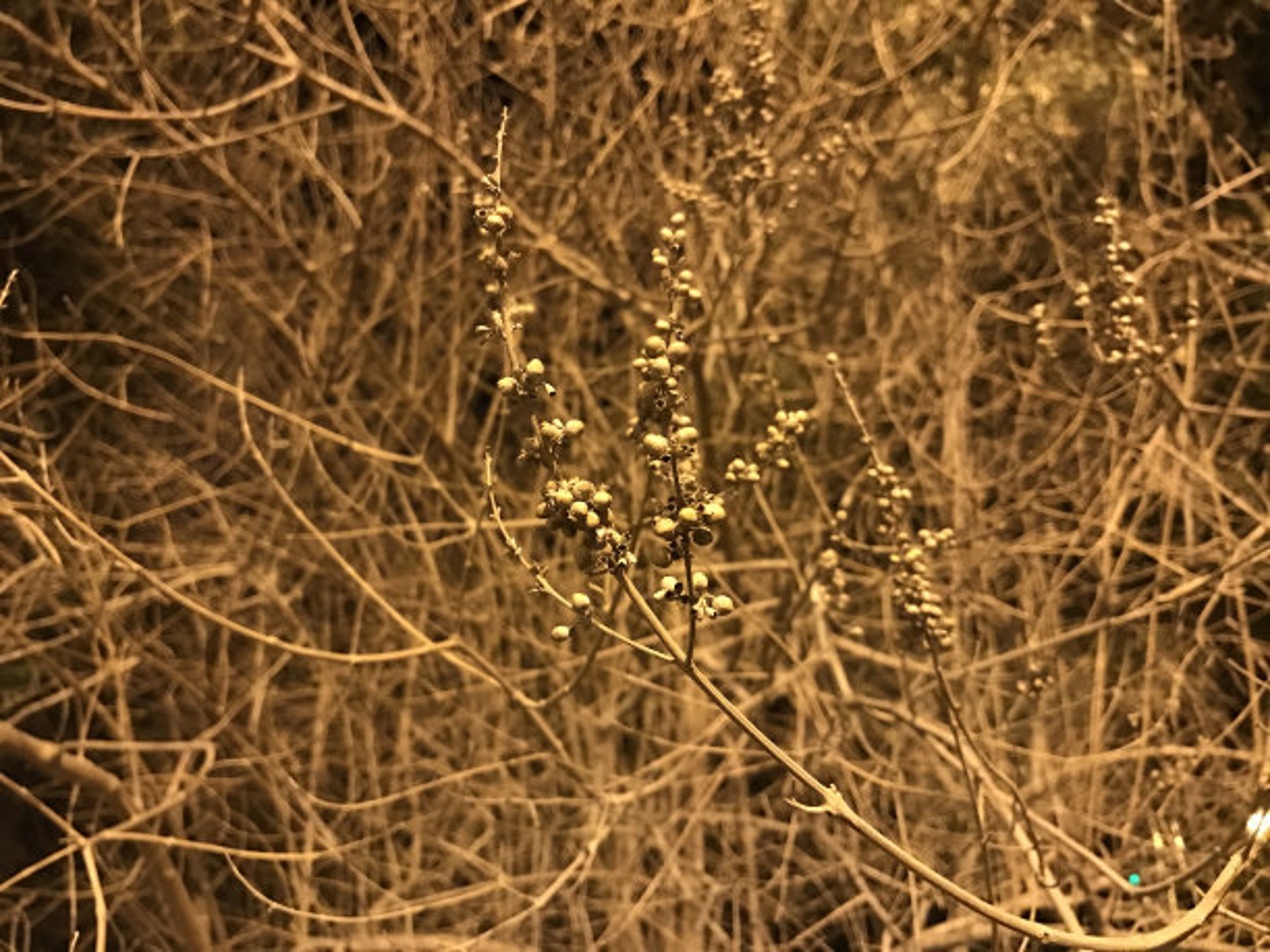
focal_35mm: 28
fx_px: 1027
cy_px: 476
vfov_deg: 49.7
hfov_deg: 63.4
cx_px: 635
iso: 100
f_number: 1.8
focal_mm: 3.99
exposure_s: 1/5
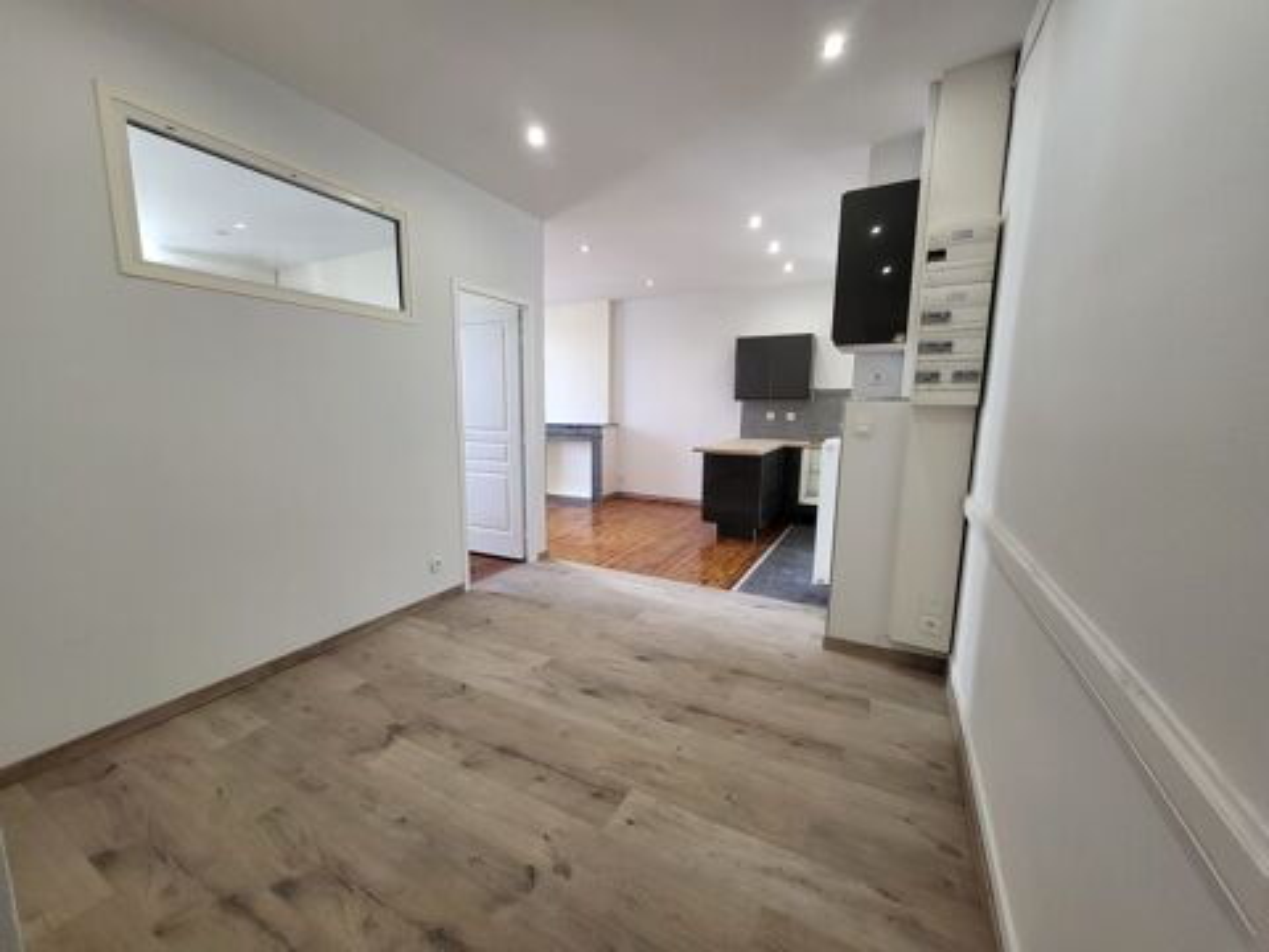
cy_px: 476
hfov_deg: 106.2
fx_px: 477
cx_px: 634
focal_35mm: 13
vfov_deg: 89.9
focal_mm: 1.74
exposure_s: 1/50
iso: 100
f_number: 2.2
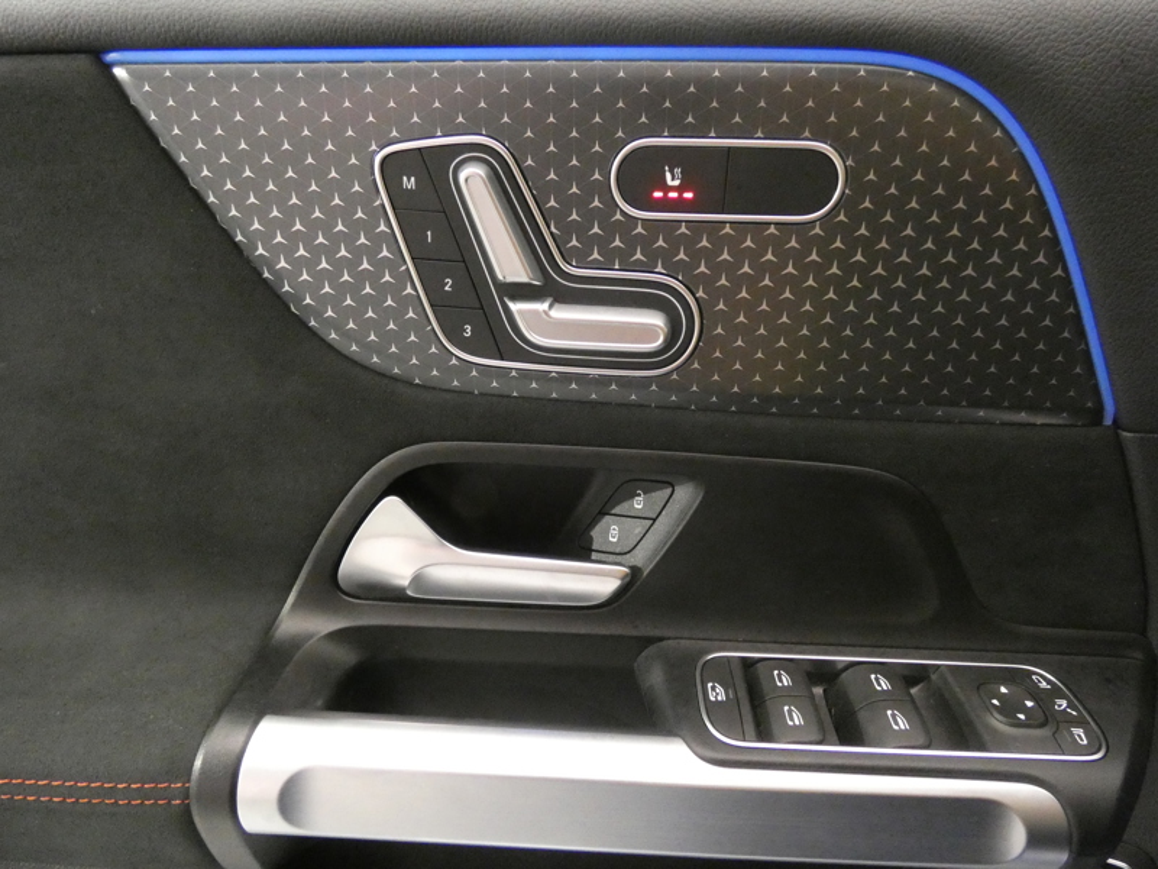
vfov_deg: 66.0
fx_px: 669
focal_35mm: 20
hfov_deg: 81.7
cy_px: 434
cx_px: 579
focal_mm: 3.6
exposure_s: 1/40
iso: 1600
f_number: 2.8
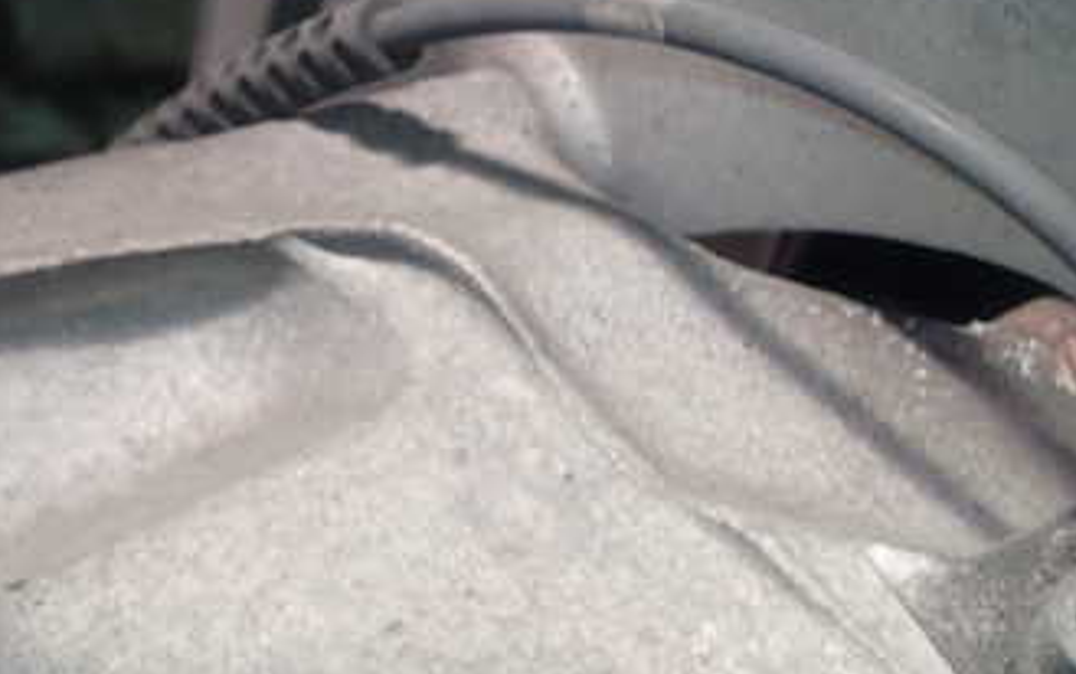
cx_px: 912
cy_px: 478
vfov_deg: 22.3
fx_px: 1702
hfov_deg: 33.7
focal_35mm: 58
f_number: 6.3
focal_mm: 5.4
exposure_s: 1/30
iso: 100
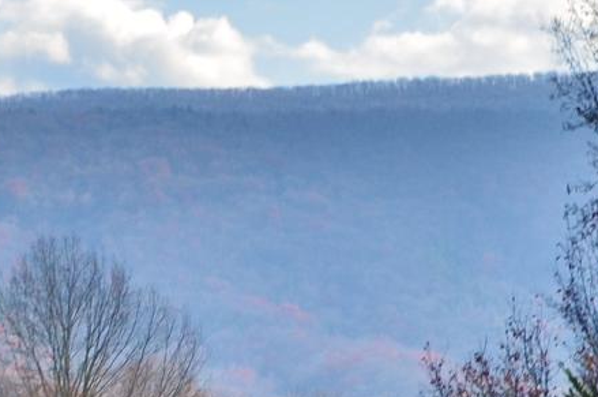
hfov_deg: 7.7
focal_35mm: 266
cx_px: -83
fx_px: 4410
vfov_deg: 5.1
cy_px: 312
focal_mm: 38
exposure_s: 1/250
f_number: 10
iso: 320
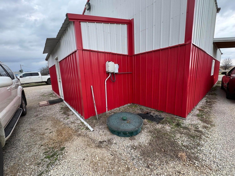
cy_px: 88
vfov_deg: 85.7
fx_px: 95
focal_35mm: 14
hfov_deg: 102.1
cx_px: 118
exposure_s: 1/99
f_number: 2.2
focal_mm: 2.22
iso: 80
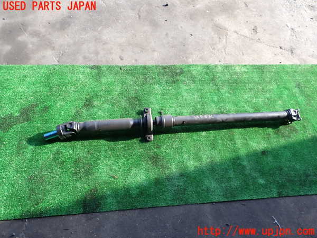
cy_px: 119
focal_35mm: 25
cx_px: 158
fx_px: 229
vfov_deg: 54.9
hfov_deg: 69.4
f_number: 2.8
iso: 100
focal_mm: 4.5
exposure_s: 1/250
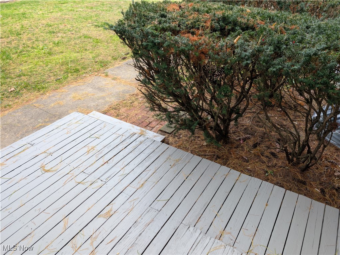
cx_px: 170
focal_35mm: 24
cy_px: 128
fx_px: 236
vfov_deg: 56.9
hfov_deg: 71.5
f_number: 1.68
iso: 127
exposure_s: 1/389
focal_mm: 6.9
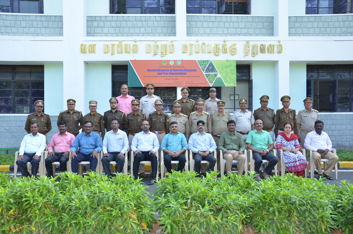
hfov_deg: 53.2
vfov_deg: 36.7
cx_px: 176
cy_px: 117
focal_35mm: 36
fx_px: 352
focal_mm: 24
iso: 400
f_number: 5.6
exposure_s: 1/250
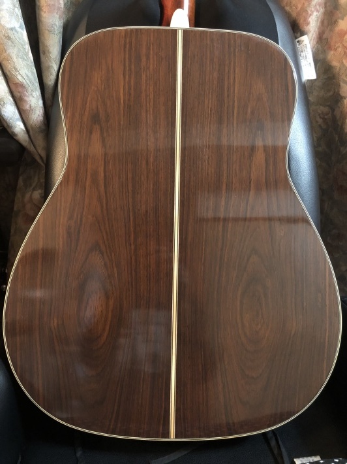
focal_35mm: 28
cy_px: 232
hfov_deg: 49.7
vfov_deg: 63.5
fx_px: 374
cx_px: 174
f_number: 1.8
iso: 160
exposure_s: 1/4
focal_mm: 3.99
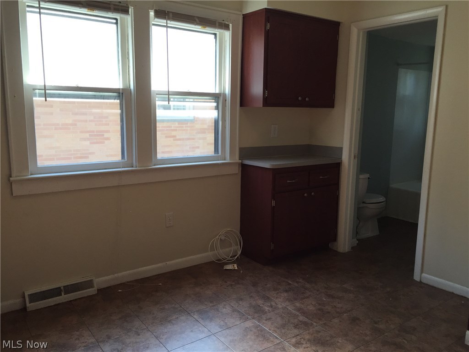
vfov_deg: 48.2
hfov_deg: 61.7
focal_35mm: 29
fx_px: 393
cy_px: 176
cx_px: 234
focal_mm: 4.15
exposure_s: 1/120
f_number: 2.2
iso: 50
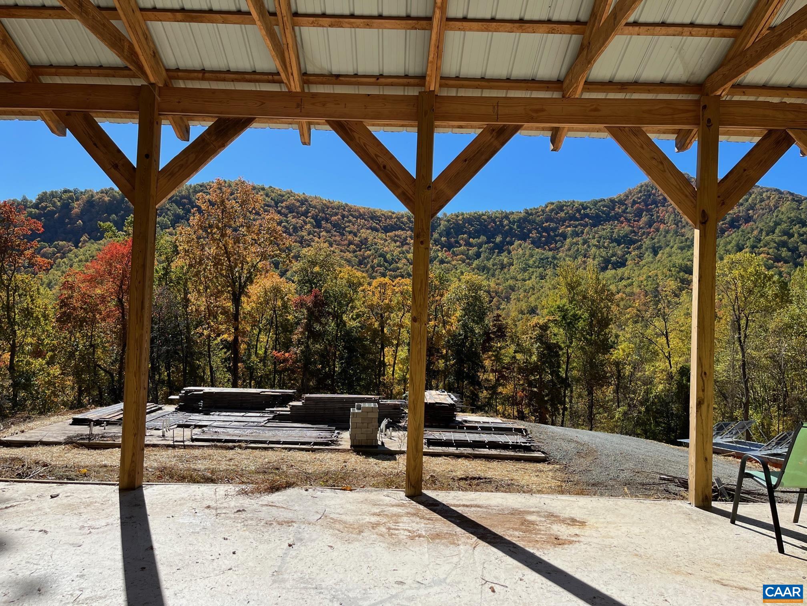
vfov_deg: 53.1
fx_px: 606
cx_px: 404
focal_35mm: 26
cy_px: 303
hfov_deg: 67.3
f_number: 1.6
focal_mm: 5.1
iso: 50
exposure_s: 1/2755
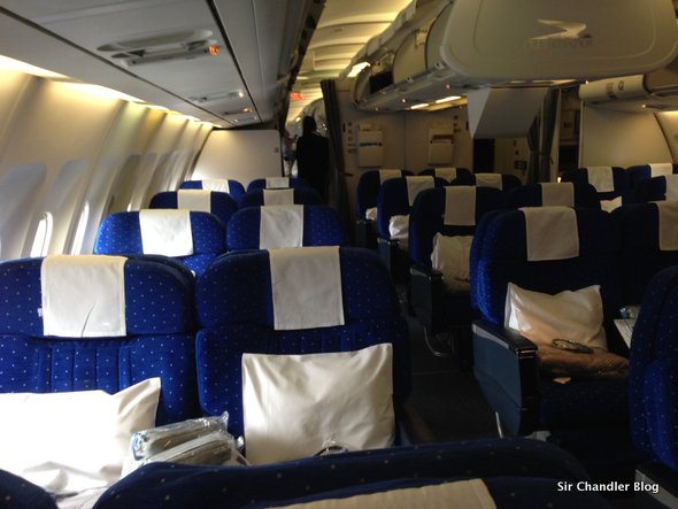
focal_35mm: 33
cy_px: 254
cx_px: 339
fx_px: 647
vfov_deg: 43.0
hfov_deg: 55.3
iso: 64
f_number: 2.4
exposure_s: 1/30
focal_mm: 4.12
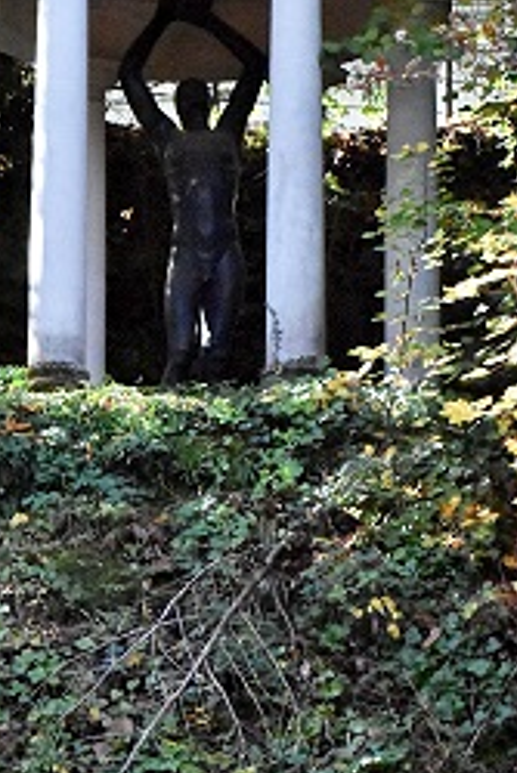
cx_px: 166
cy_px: 186
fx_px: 5141
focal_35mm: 239
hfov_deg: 5.8
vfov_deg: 8.6
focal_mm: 90
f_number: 11
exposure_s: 1/1000
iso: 12800
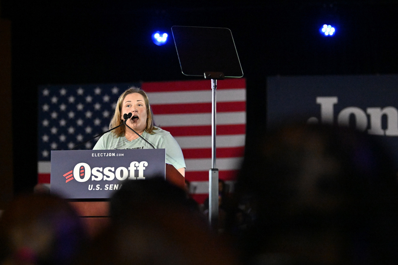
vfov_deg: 9.1
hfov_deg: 13.7
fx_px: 1658
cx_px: 199
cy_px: 132
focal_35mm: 150
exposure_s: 1/2000
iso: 6400
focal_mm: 100
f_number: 2.8
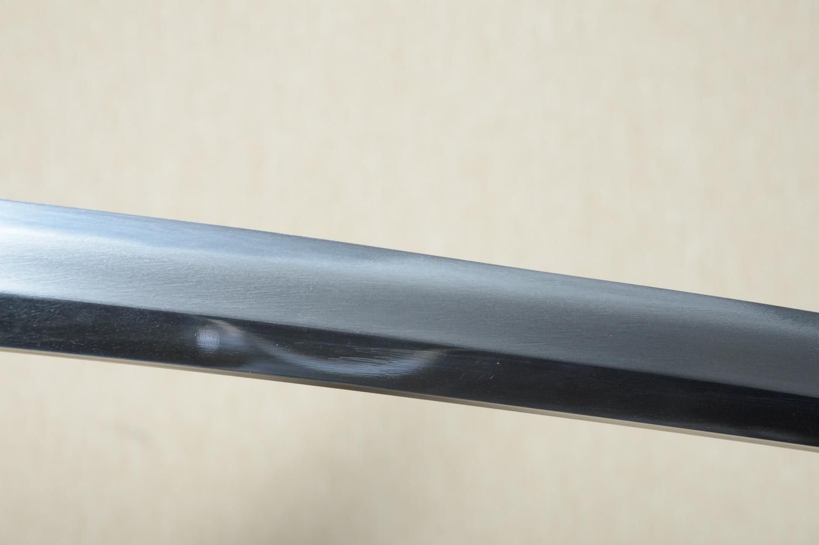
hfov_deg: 15.2
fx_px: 3069
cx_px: 410
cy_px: 272
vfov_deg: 10.1
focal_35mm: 135
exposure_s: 1/1.6
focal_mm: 90
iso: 400
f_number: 11
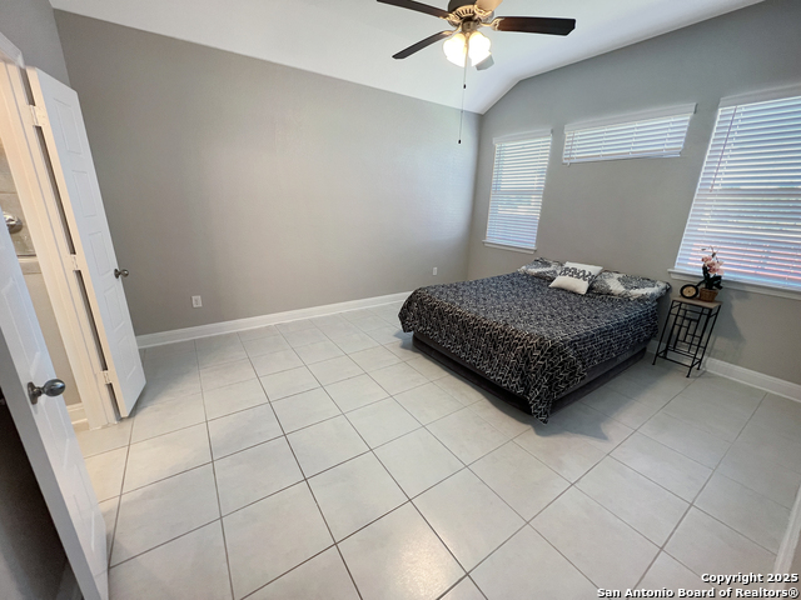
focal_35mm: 13
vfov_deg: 89.9
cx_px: 400
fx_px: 301
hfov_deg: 106.2
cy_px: 300
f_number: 1.8
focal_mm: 1.57
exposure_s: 1/60
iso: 160
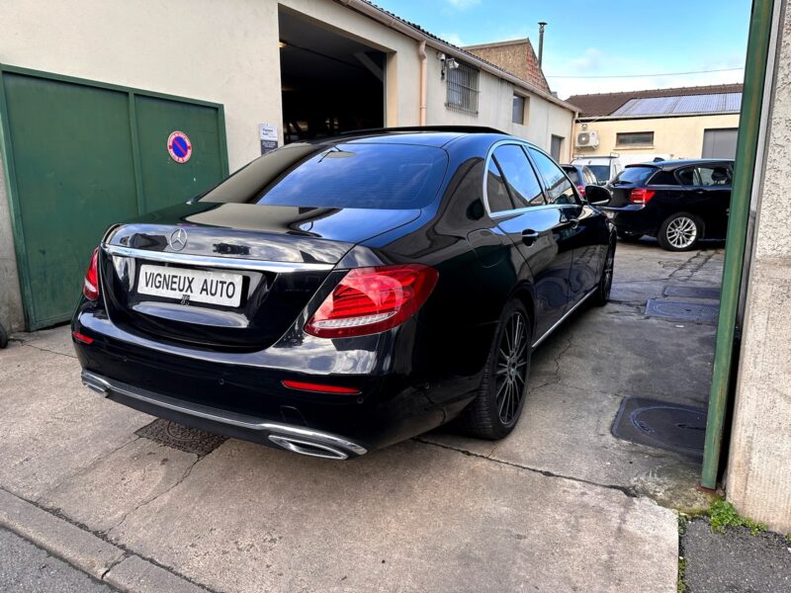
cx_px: 396
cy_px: 296
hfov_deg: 71.6
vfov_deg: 56.8
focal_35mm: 24
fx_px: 548
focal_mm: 6.86
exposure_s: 1/506
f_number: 1.78
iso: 80
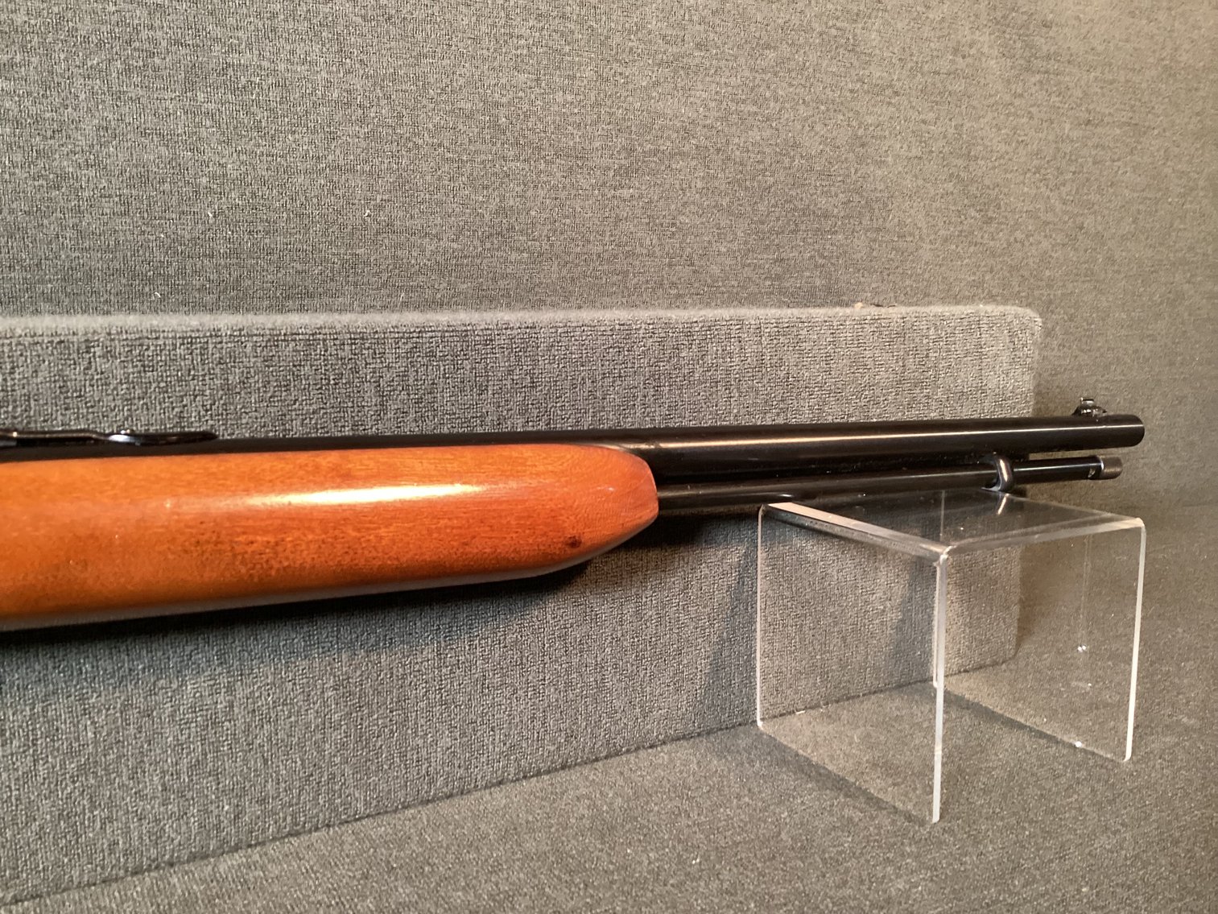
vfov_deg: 45.4
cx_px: 609
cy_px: 457
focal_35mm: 31
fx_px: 1091
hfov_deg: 58.3
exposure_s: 1/33
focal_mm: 3.3
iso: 250
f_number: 2.4
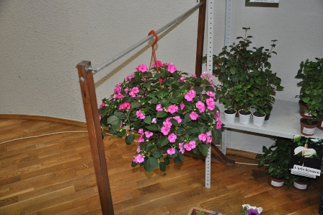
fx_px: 350
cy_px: 108
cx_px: 162
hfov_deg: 49.6
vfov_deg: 34.2
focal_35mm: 39
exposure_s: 1/60
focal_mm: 26
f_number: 4
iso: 800
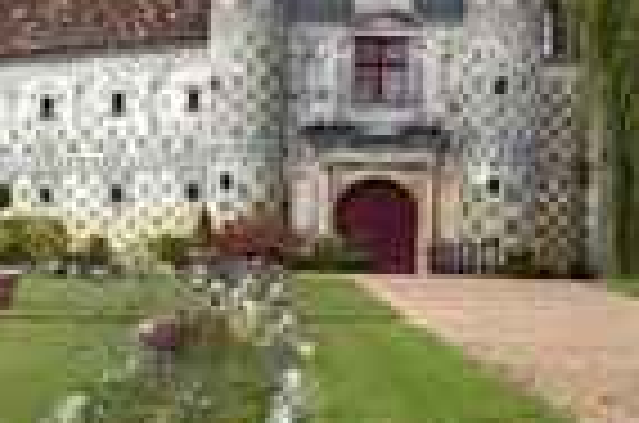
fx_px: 1629
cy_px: 328
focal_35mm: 92
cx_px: -32
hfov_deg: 21.3
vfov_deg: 14.7
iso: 400
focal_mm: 31
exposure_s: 1/60
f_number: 11
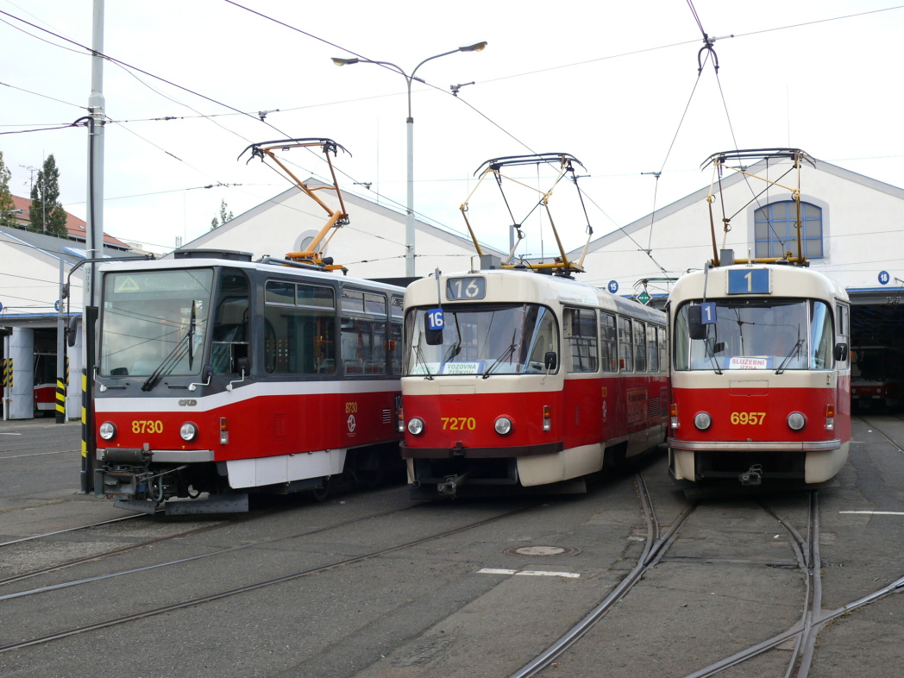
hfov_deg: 42.9
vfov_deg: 32.9
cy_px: 339
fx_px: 1149
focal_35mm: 44
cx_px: 452
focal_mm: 8.5
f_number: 2.8
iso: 100
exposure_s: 1/80
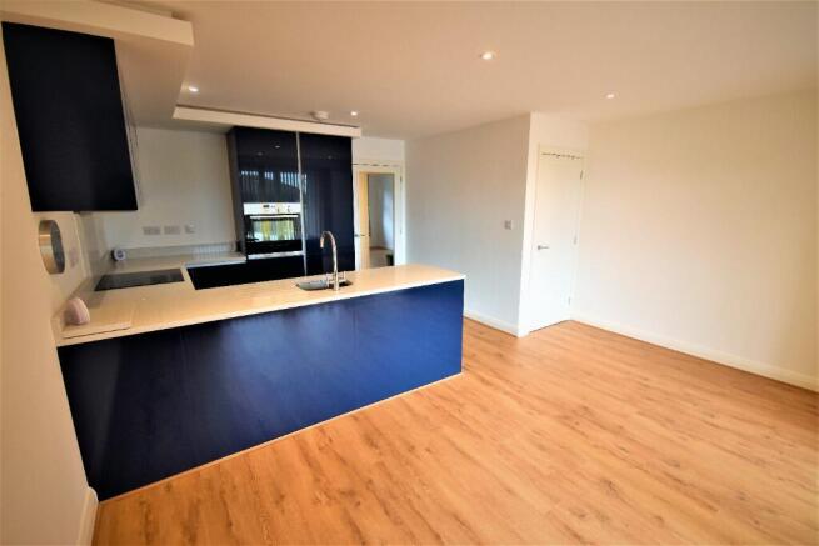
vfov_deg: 77.4
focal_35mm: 15
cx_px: 410
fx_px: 341
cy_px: 273
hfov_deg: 100.4
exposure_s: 1/80
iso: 400
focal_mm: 10
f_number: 4.5
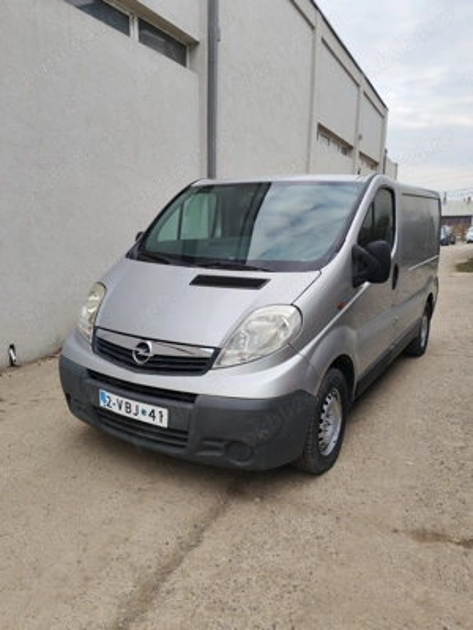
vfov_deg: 65.3
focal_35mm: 27
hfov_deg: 51.4
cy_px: 315
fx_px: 492
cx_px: 236
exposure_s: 1/200
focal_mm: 6.12
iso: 50
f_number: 1.9
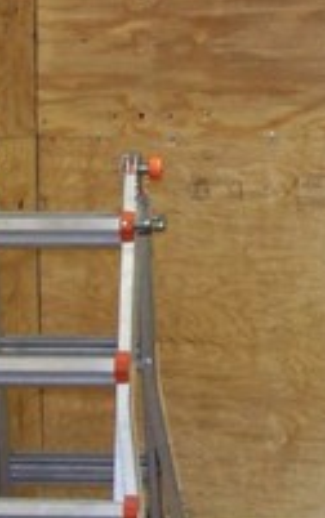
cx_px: 457
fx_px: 1881
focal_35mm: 133
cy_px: 189
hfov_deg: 9.6
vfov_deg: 15.7
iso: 200
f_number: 2.8
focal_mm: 5.85
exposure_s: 1/30
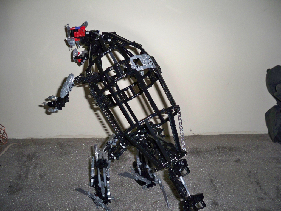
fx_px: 284
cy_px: 106
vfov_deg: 40.7
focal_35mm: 35
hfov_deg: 52.6
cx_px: 140
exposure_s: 1/60
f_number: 3.1
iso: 200
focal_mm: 6.3
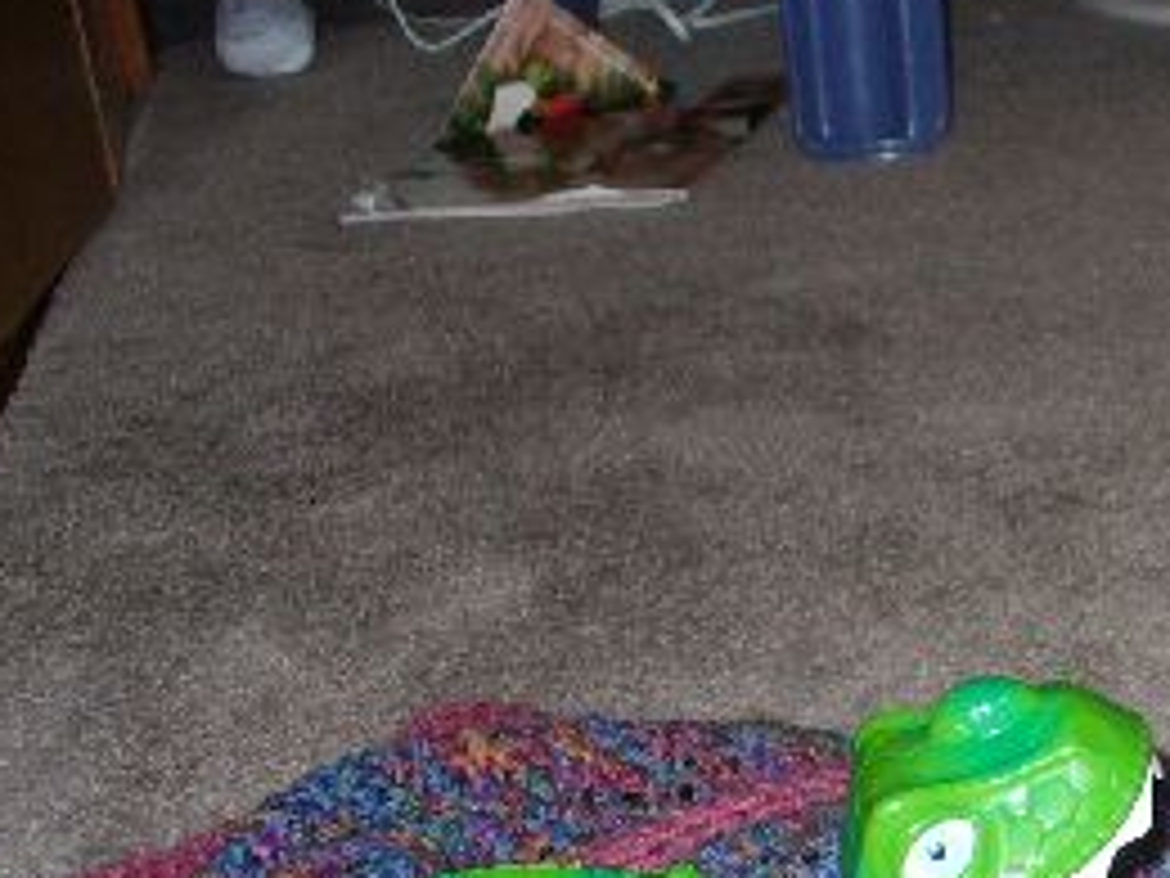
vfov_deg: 16.1
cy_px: 761
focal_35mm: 91
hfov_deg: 20.1
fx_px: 3076
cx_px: 1418
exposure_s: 1/60
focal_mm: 6.1
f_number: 2.8
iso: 100
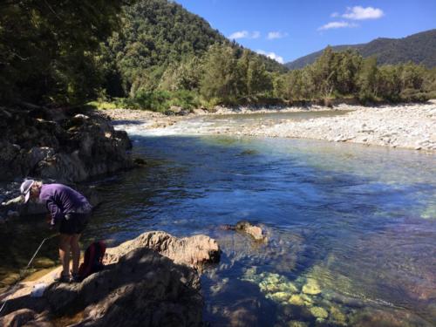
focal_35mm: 29
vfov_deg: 48.2
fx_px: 365
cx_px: 218
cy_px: 164
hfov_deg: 61.7
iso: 25
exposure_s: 1/1054
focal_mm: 4.15
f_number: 2.2
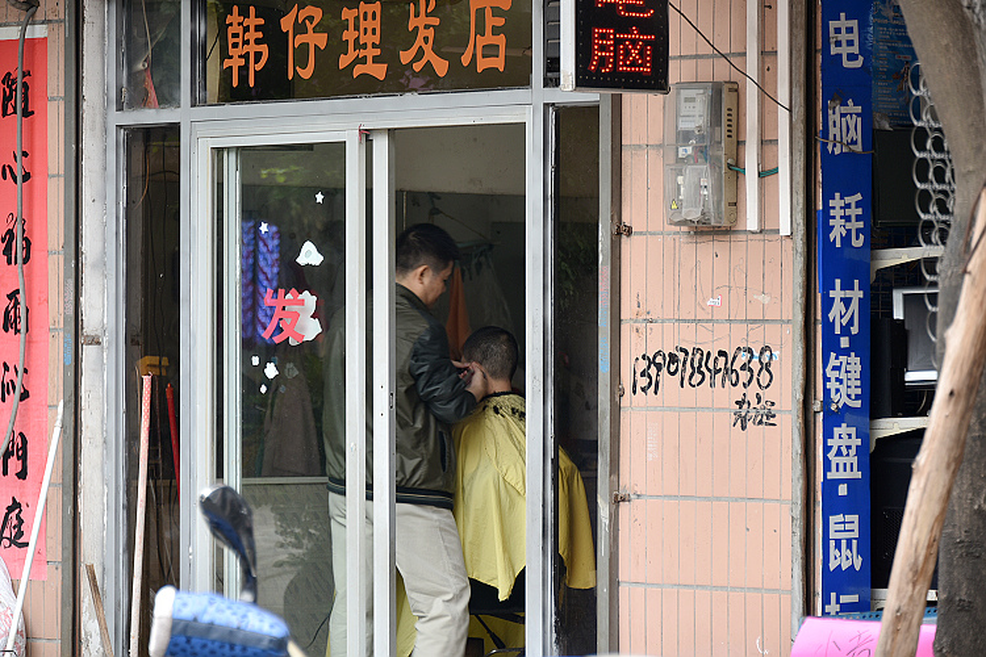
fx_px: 4930
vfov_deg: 7.6
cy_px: 328
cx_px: 493
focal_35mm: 180
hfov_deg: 11.4
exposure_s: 1/30
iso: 110
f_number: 5.6
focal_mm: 180
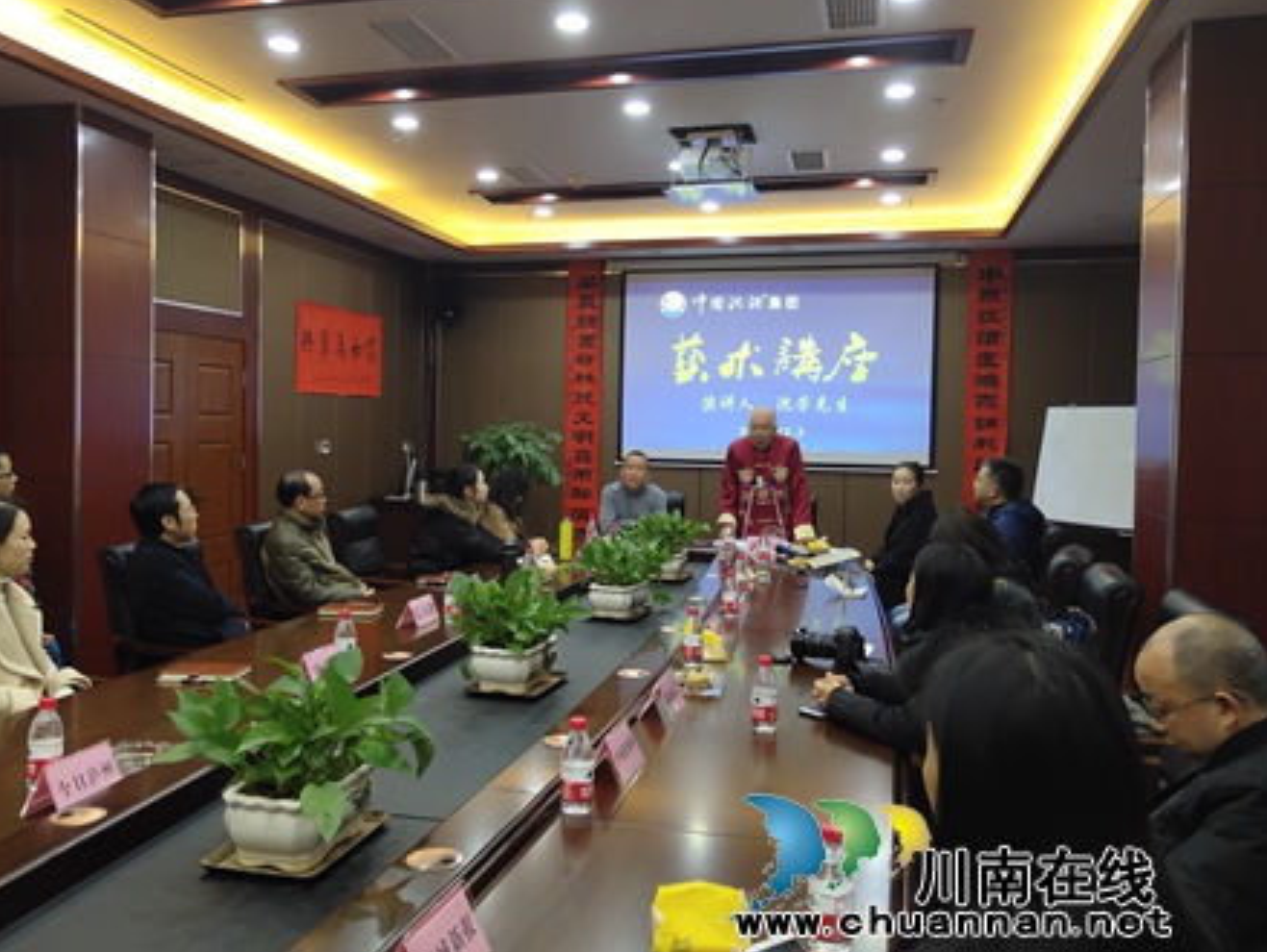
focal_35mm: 33
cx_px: 574
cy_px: 454
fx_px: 1209
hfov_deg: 55.2
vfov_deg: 43.0
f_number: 1.8
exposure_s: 1/50
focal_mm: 4.27
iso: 190
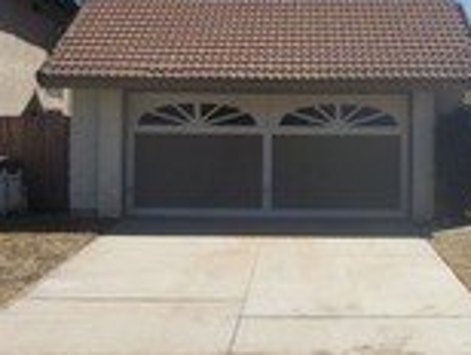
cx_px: 303
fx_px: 981
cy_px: 144
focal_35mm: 72
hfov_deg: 26.9
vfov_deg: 20.5
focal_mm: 5.7
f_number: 8.8
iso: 80
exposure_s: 1/250
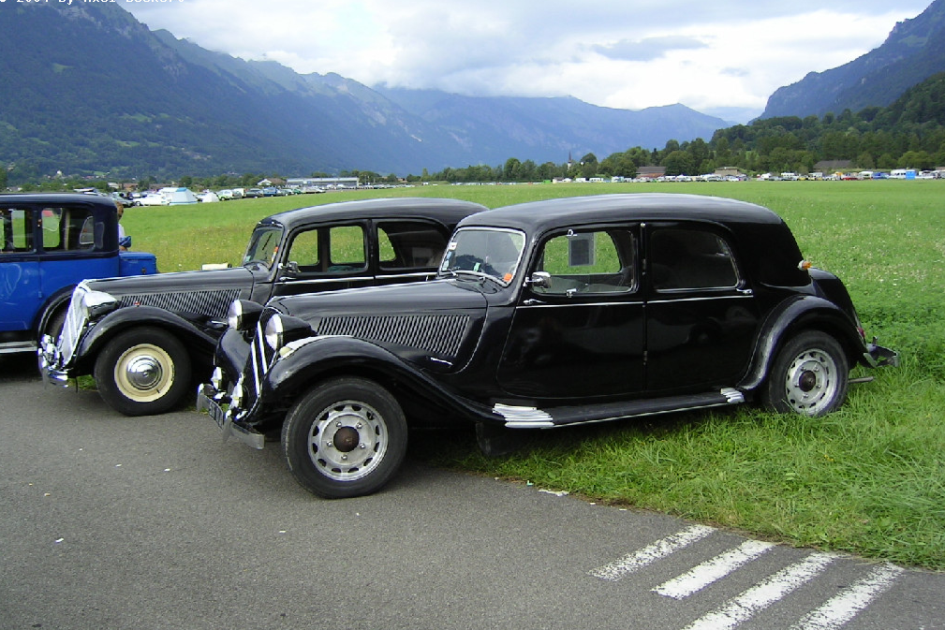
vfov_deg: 35.0
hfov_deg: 50.7
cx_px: 469
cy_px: 339
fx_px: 998
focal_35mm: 38
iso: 50
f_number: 2.8
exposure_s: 1/509
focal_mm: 5.6
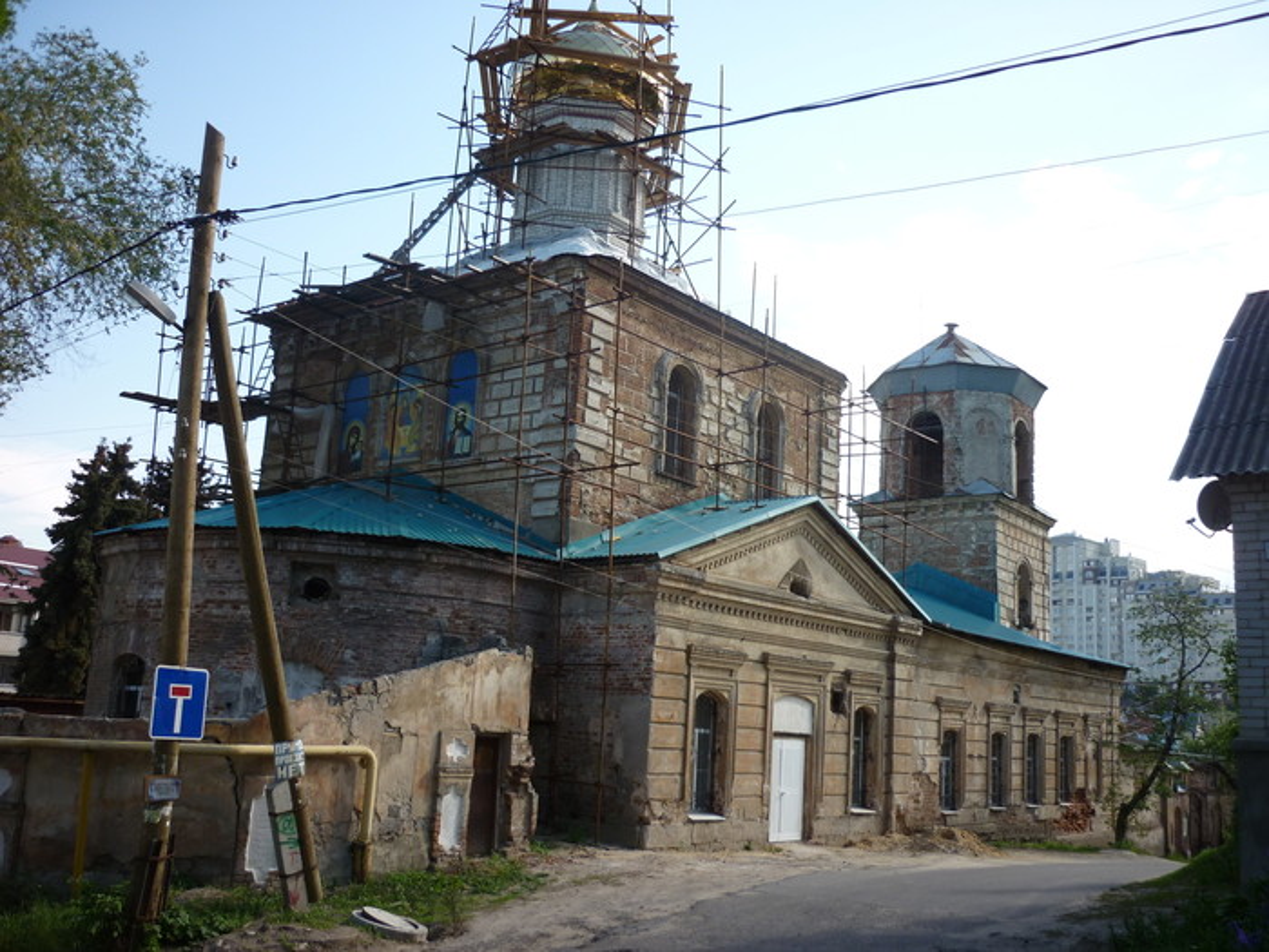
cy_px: 476
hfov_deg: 55.4
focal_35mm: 33
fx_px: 1210
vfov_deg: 42.9
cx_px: 634
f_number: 2.8
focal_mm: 5.5
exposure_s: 1/640
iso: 80
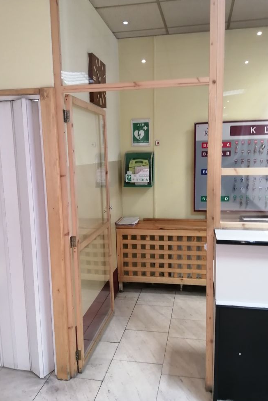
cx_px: 139
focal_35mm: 28
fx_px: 313
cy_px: 205
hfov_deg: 46.4
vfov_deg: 65.5
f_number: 1.8
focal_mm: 3.6
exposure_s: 1/33.3
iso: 200
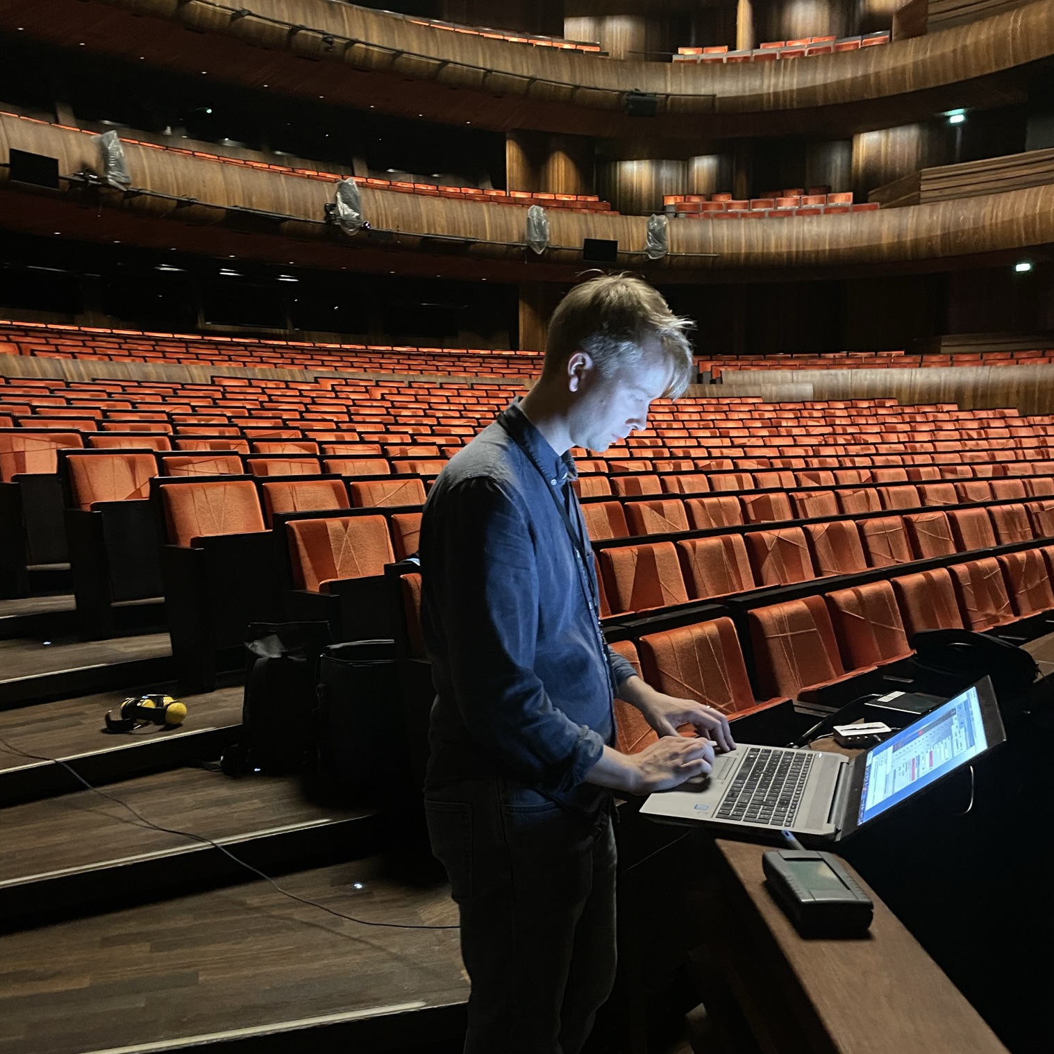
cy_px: 562
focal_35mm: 31
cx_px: 528
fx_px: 1068
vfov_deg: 52.5
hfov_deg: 52.5
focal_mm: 4.2
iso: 800
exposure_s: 1/24
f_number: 1.6
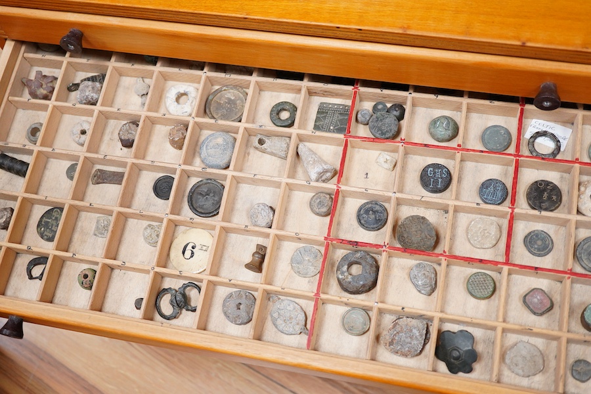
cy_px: 197
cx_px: 296
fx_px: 739
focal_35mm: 45
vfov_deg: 29.9
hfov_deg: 43.6
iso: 1600
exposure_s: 1/125
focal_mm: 30
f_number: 3.5
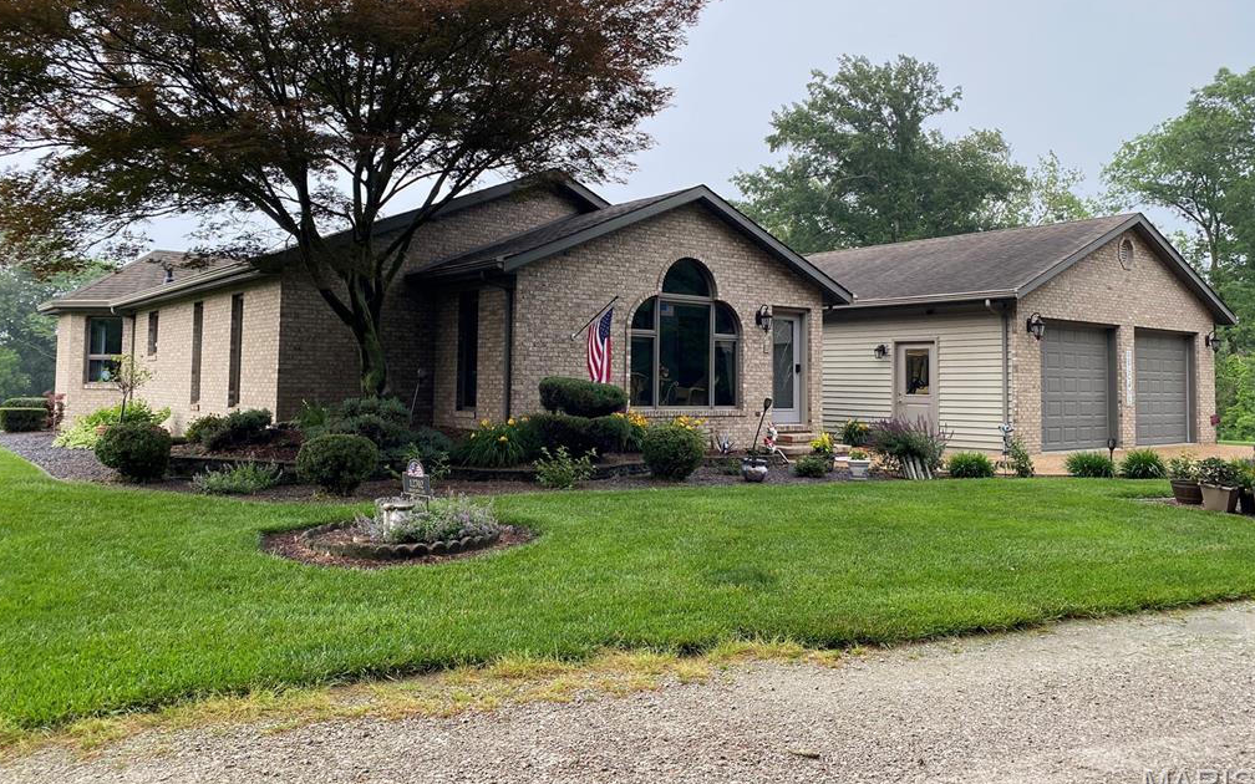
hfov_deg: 66.5
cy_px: 331
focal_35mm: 28
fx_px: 958
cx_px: 629
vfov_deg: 44.4
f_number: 1.8
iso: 64
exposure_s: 1/122
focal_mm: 4.25
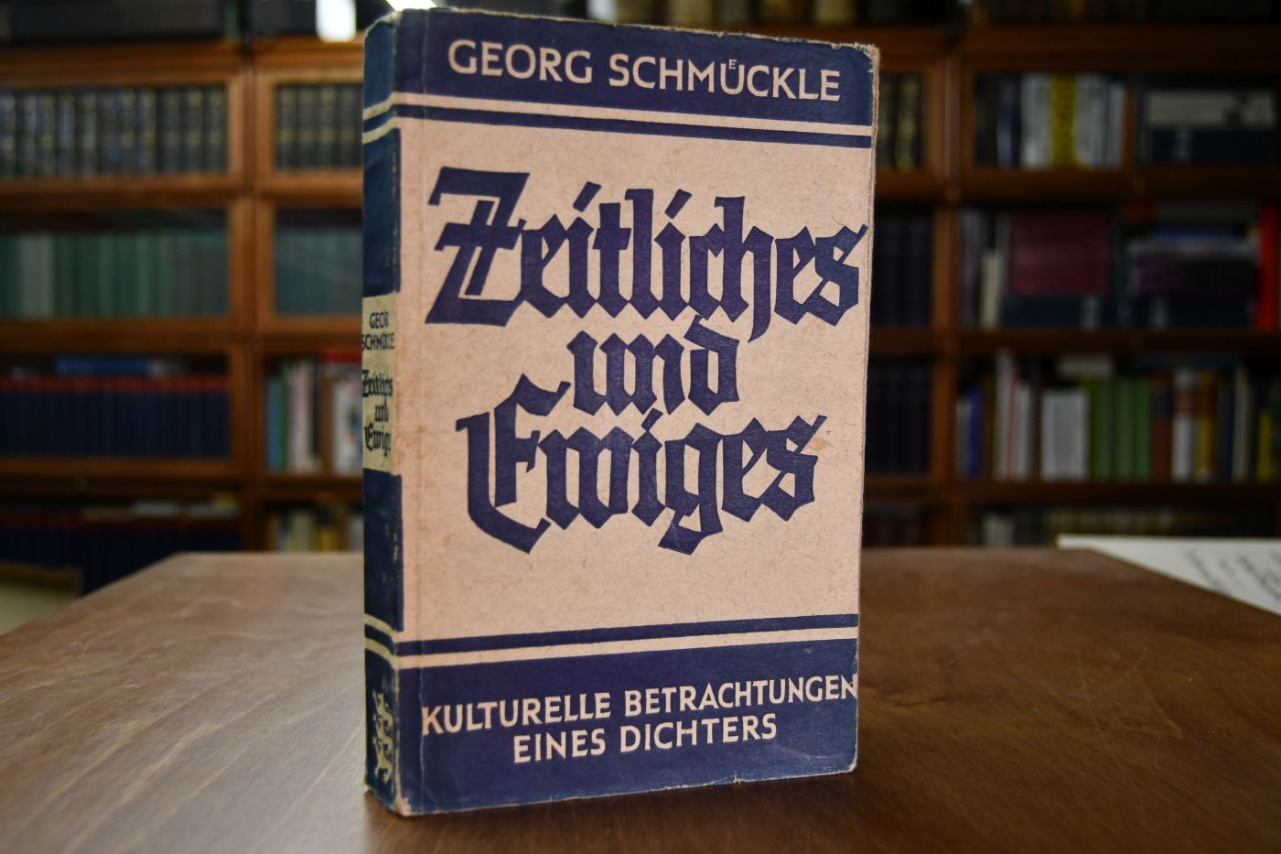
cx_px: 640
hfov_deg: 57.2
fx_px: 1174
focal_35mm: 33
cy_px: 427
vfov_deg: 40.0
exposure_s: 1/160
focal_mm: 22
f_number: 3.5
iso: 800
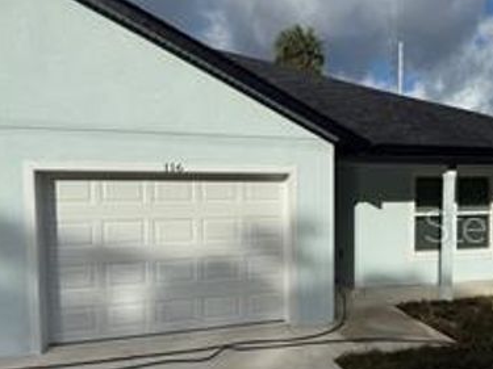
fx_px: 456
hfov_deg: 56.2
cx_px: 305
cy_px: 224
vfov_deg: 43.9
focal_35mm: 32
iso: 80
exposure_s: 1/11905
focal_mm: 6.76
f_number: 1.78
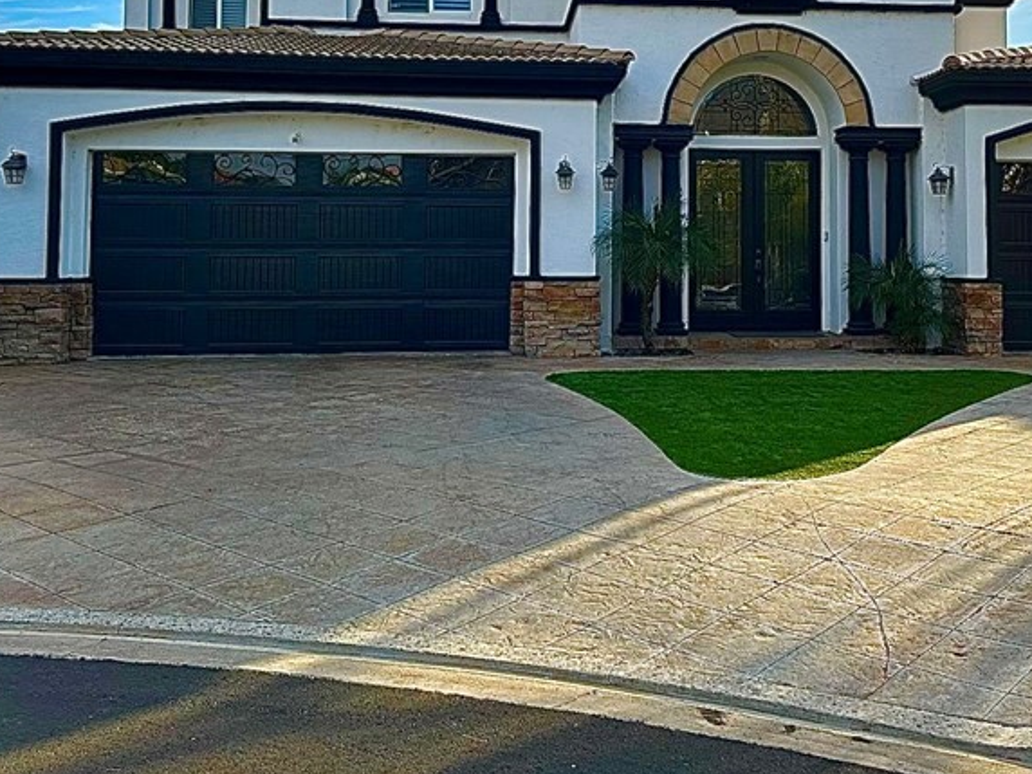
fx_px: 1282
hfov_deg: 43.5
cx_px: 639
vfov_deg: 32.9
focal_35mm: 43
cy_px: 180
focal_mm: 6.86
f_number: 1.78
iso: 80
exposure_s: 1/5525
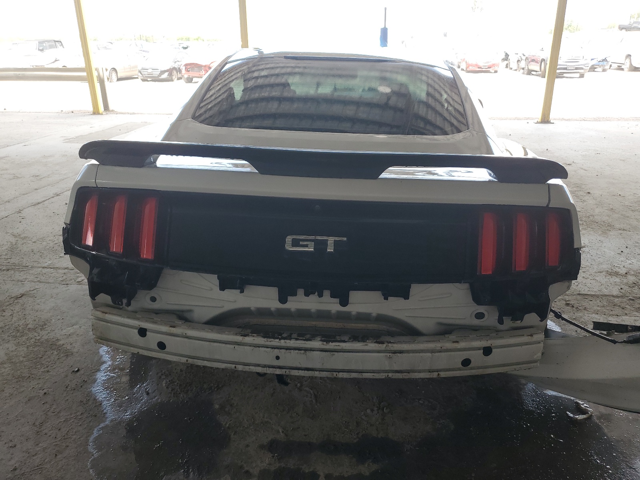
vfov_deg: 53.1
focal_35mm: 26
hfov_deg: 67.3
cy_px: 240
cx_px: 320
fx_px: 481
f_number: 1.5
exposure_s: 1/286
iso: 50
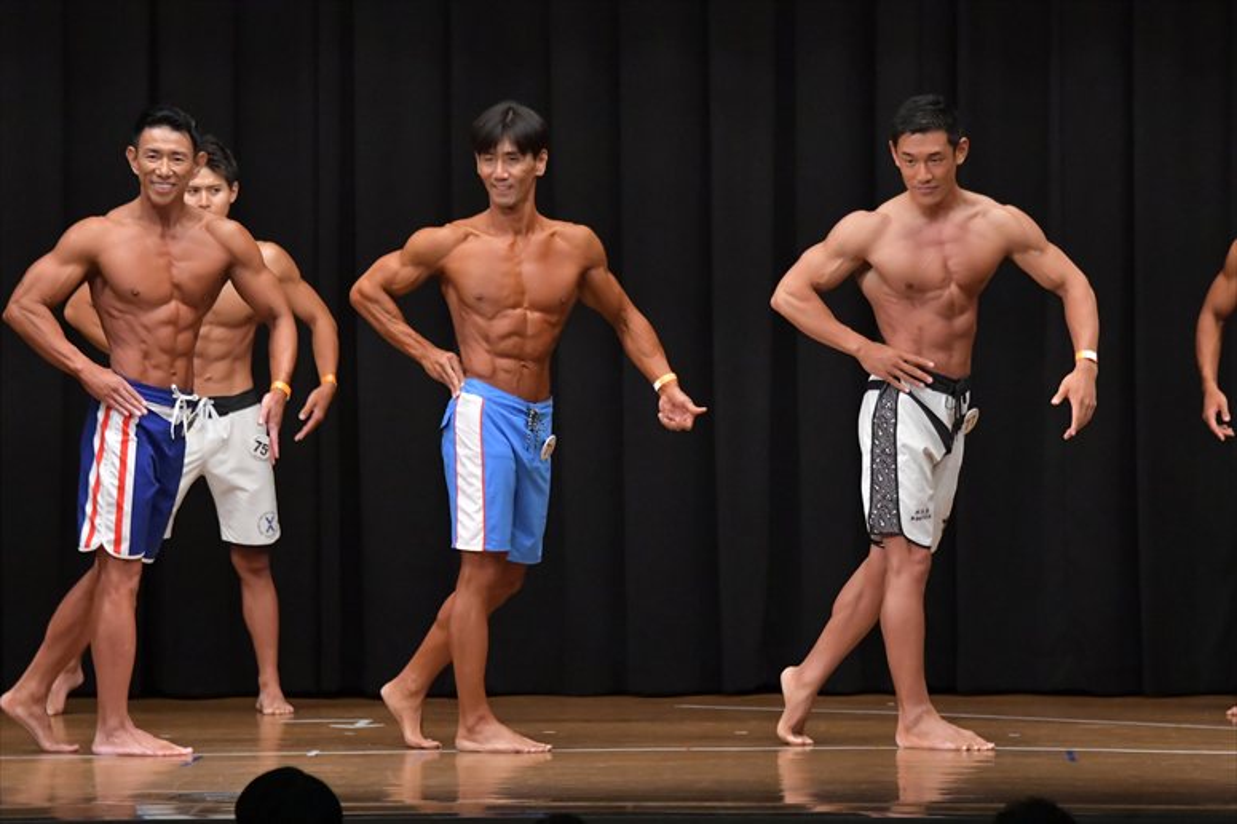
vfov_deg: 6.3
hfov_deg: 9.5
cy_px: 412
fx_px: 7453
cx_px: 618
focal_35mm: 217
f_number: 5.6
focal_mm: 145
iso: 6400
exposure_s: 1/400
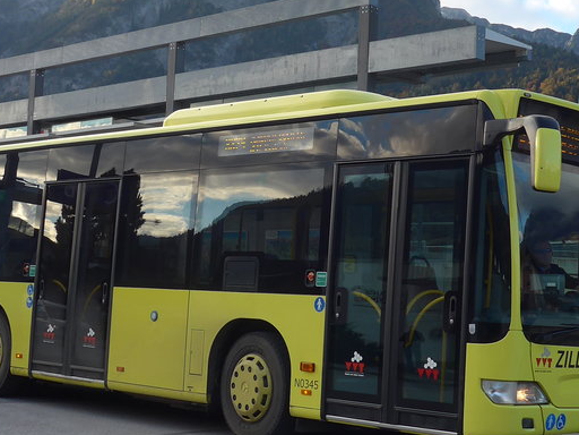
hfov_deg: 28.5
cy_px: 170
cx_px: 354
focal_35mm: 68
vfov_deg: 21.6
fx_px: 1137
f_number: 2.8
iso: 80
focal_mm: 6
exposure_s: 1/400
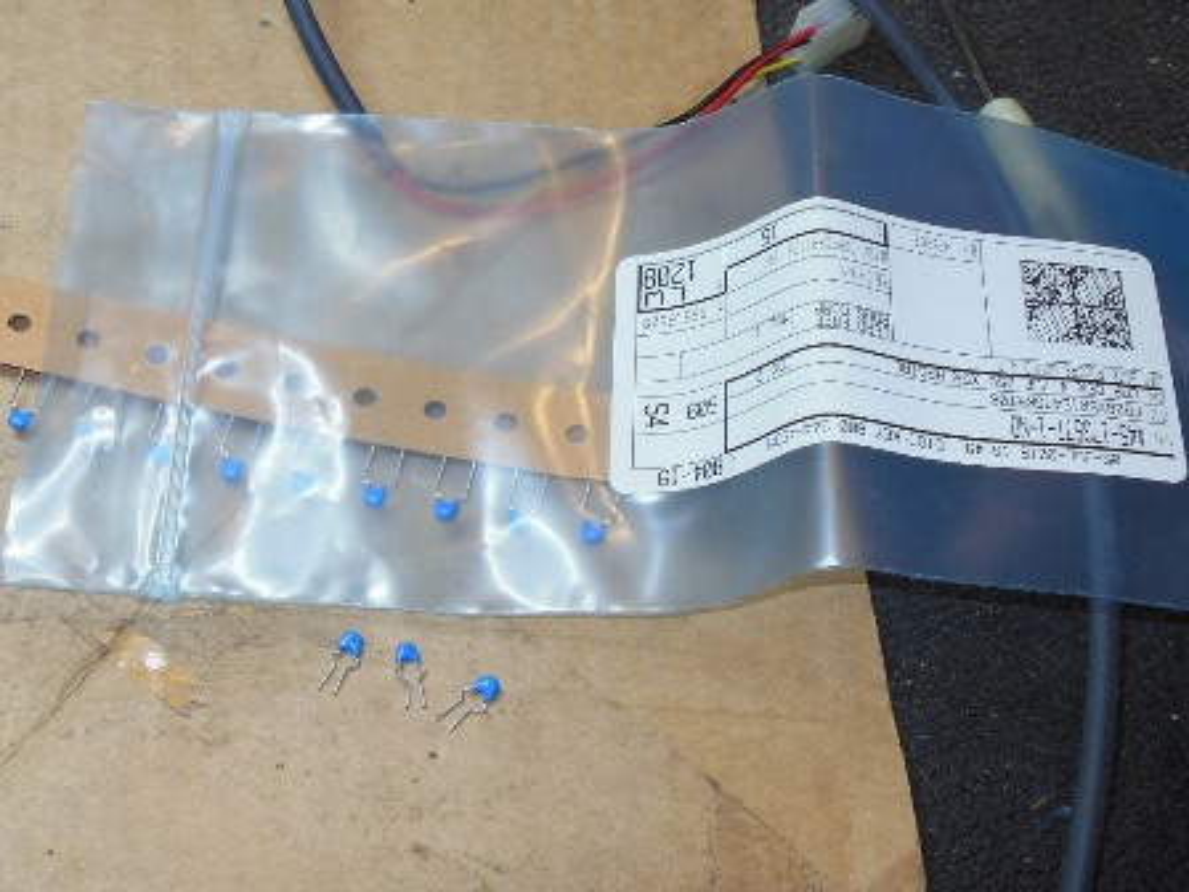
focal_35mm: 43
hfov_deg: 43.9
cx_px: 594
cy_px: 446
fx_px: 1477
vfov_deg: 33.6
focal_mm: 7.7
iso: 125
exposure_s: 1/30
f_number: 3.8
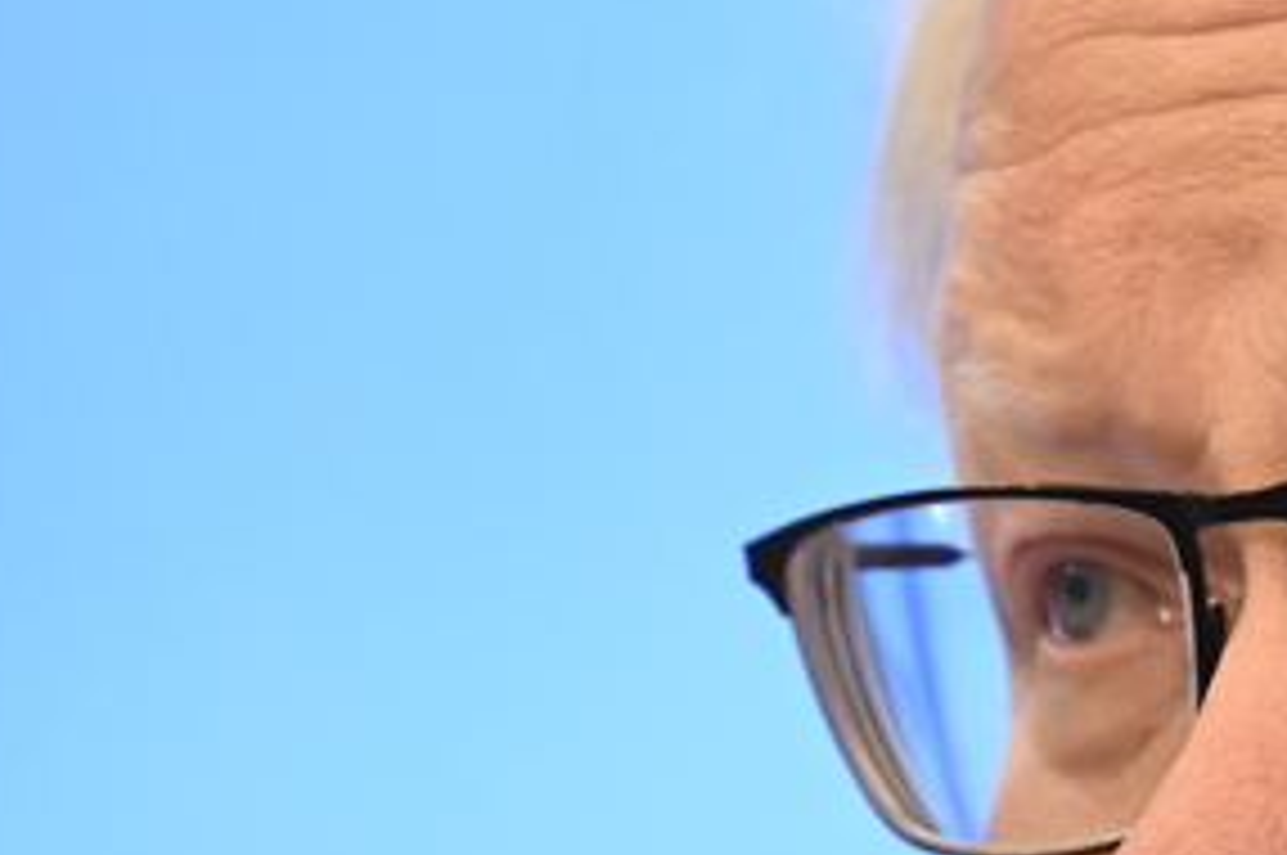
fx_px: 33995
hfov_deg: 2.2
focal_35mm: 952
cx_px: 1696
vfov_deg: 1.4
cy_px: 979
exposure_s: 1/200
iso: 800
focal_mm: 200
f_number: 2.8
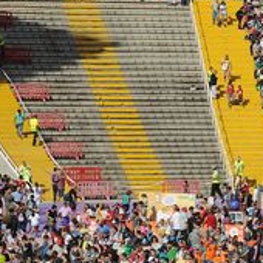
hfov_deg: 4.3
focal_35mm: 400
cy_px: 149
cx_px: 701
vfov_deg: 4.4
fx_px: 3438
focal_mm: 78
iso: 160
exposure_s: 1/500
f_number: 9
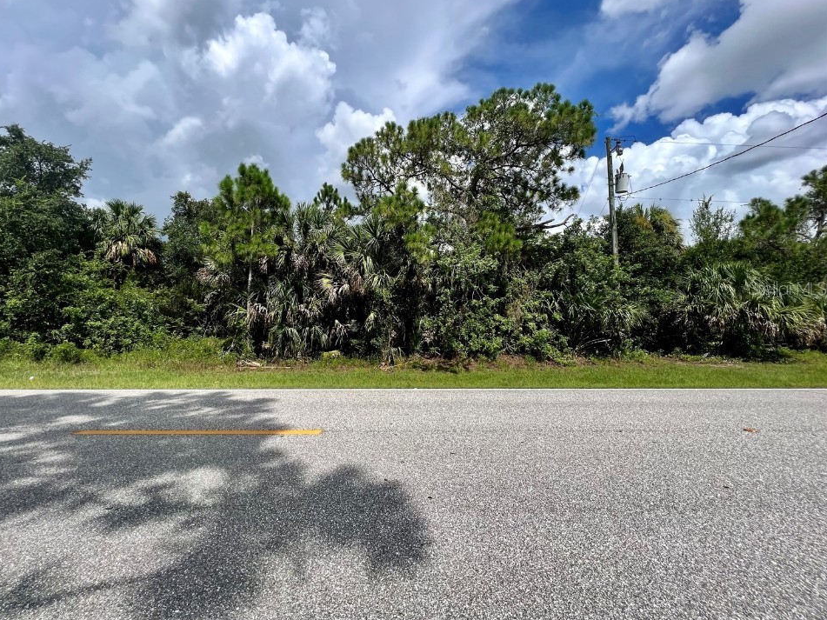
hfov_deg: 101.9
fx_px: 334
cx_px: 385
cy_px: 288
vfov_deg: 85.5
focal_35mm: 14
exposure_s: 1/1946
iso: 32
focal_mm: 1.57
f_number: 1.8
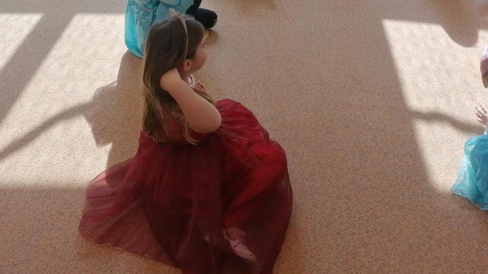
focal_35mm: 42
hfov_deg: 47.8
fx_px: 543
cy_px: 31
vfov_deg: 27.4
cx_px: 311
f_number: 1.8
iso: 50
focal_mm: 4.75
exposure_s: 1/220
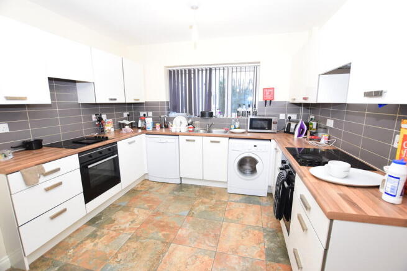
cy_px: 136
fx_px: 170
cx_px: 204
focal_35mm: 15
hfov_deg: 100.4
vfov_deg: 77.4
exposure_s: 1/60
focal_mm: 10
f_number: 4.5
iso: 1600
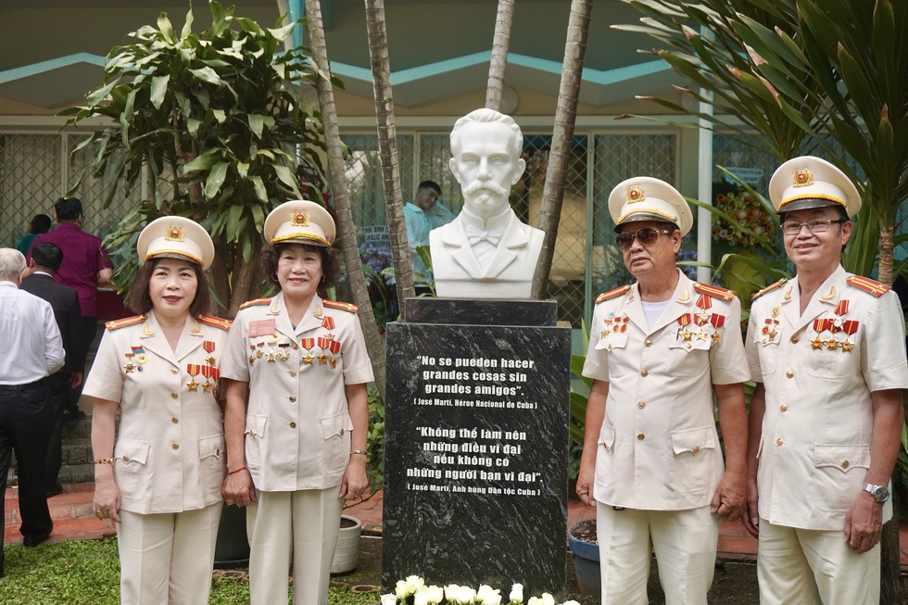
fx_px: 946
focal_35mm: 38
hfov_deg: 51.3
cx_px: 454
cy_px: 302
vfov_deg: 35.5
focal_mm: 25
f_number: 4.5
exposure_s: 1/160
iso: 250
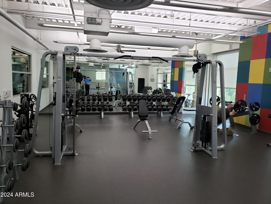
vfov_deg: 53.1
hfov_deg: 67.3
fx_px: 204
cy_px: 102
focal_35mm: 26
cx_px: 136
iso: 100
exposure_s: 1/120
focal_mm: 4.3
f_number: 1.5
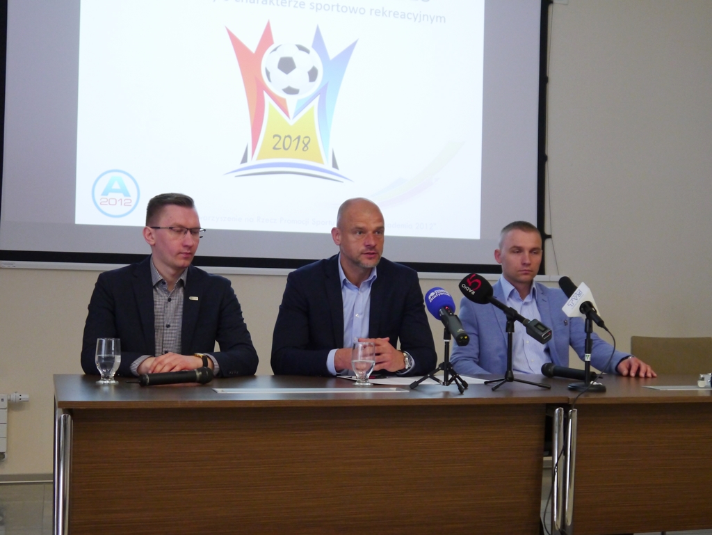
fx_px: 947
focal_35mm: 46
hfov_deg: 41.2
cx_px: 356
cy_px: 268
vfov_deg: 31.5
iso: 800
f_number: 4.4
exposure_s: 1/40
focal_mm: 23
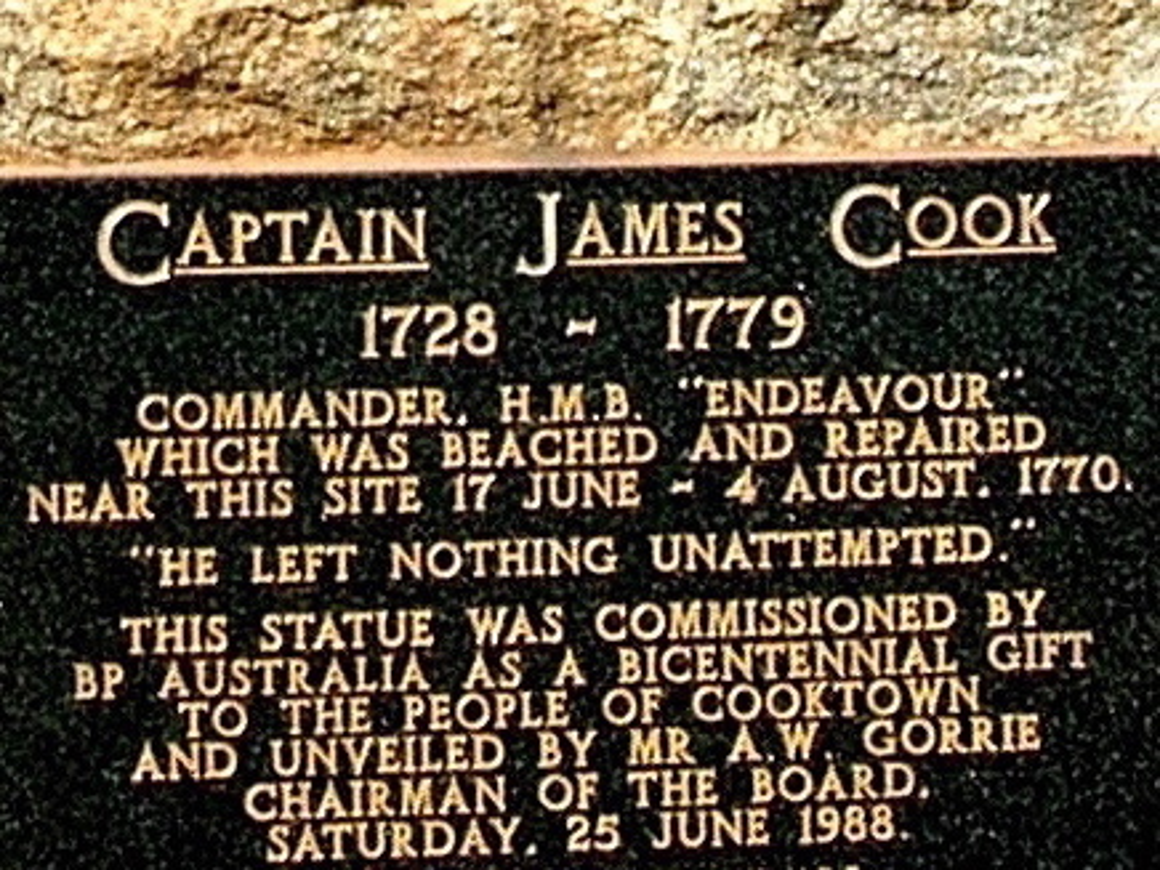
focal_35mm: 36
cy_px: 435
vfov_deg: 39.7
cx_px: 580
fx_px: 1206
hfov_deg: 51.4
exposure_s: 1/559
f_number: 3.7
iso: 50
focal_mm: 6
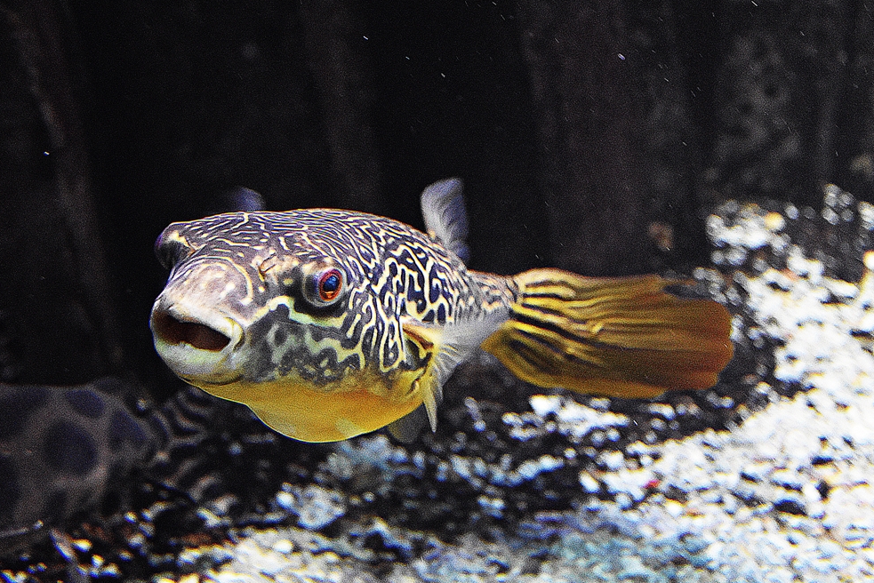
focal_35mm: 50
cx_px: 454
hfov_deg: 39.6
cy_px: 301
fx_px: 1214
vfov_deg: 27.0
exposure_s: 1/60
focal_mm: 32
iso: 2500
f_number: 4
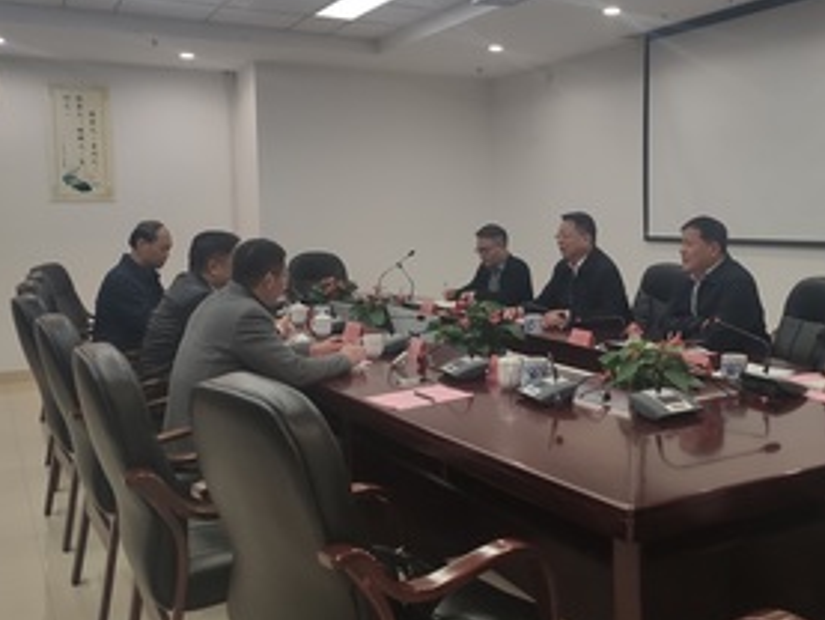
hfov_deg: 47.4
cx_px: 515
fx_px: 930
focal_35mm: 39
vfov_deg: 36.8
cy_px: 286
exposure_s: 1/50
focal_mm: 4.75
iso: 310
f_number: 1.75
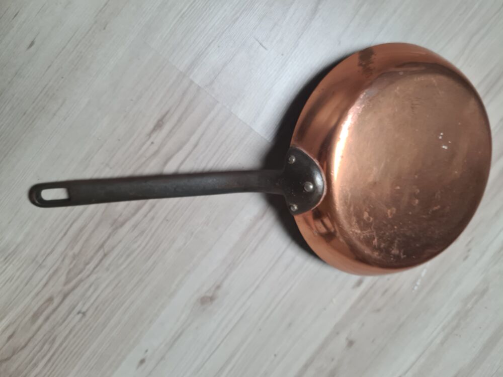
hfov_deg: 67.3
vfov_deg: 53.1
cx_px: 252
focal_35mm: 26
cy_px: 188
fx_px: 378
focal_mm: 5.4
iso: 160
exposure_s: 1/50
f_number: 1.8
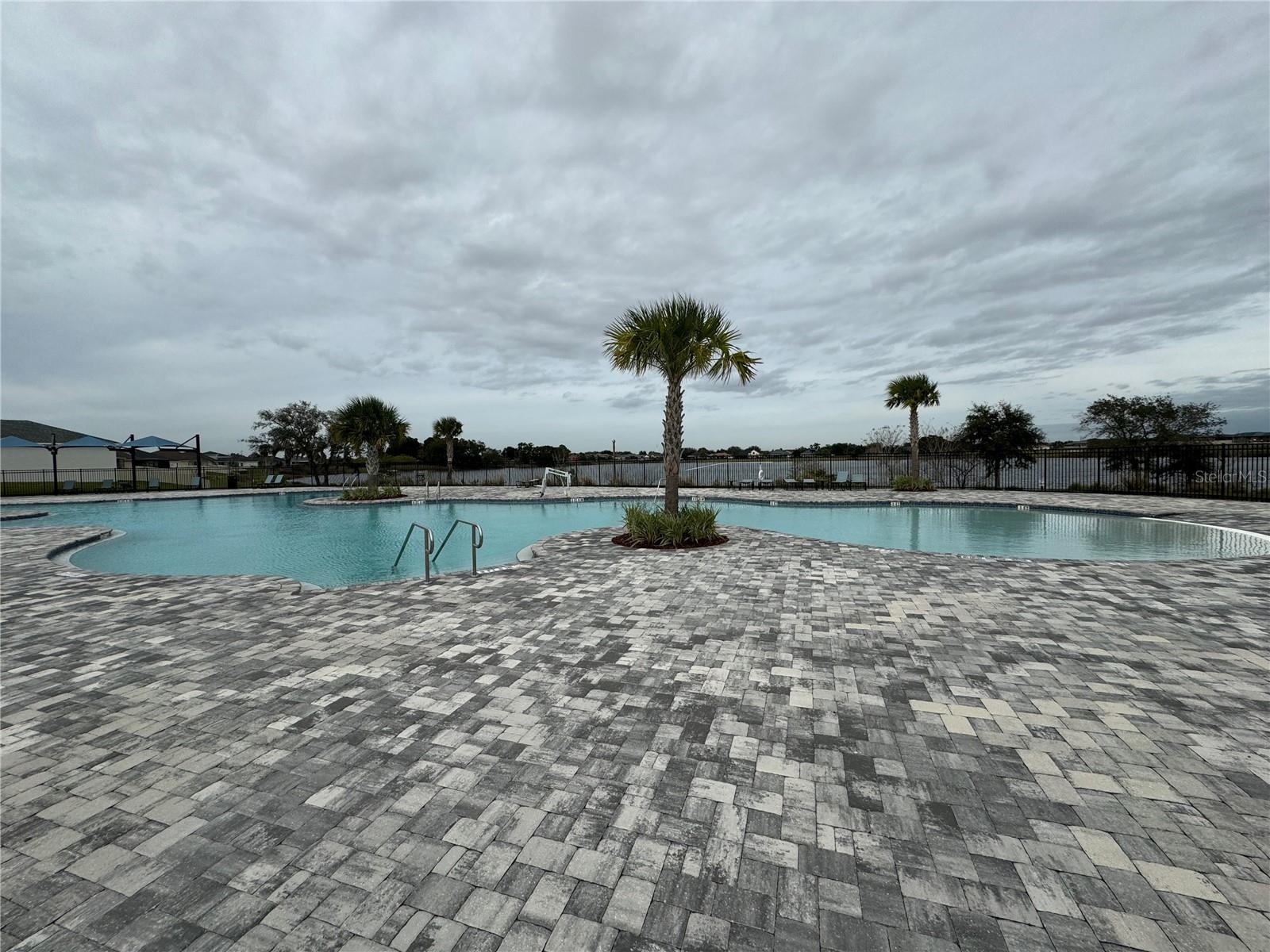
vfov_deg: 85.7
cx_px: 635
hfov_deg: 102.1
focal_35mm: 14
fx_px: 514
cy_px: 476
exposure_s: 1/2770
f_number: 2.2
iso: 50
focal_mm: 2.22
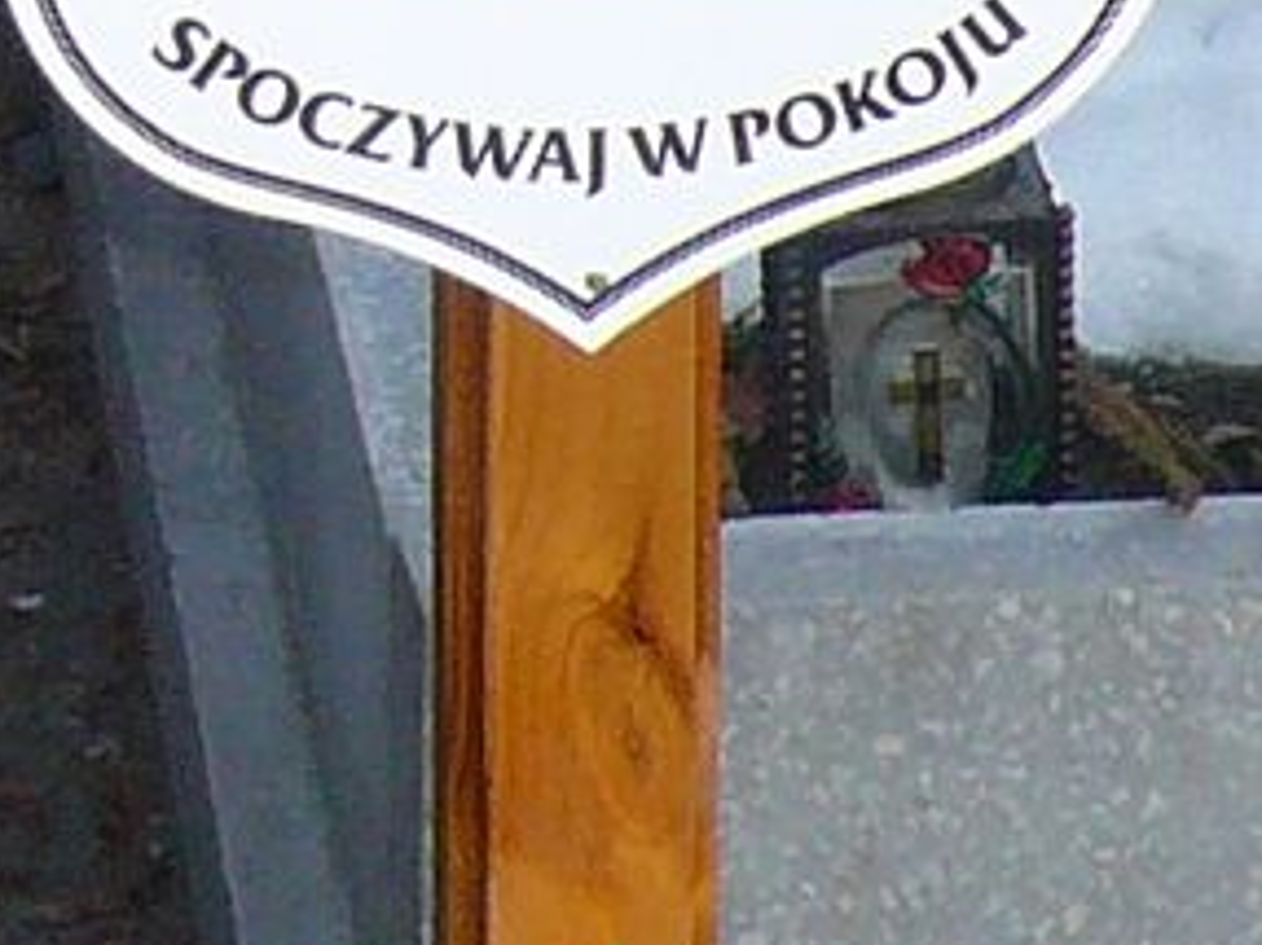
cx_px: 1082
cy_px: -1299
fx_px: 8564
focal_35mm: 235
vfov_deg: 6.1
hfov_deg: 8.4
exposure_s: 1/500
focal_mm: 4.9
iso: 100
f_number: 2.9
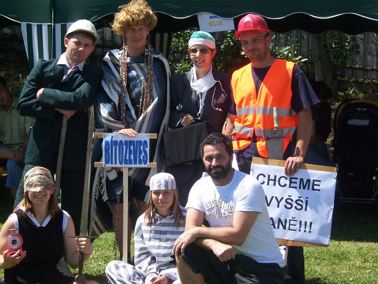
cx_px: 189
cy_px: 142
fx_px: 972
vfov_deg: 16.6
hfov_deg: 22.0
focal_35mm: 89
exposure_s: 1/250
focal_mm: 14.8
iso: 80
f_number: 5.6
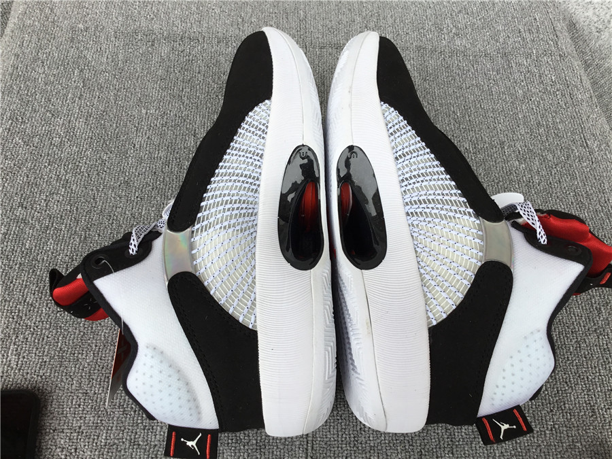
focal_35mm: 31
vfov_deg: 45.4
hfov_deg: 58.4
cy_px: 230
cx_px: 306
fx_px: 548
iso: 25
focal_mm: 3.3
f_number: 2.4
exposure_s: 1/190
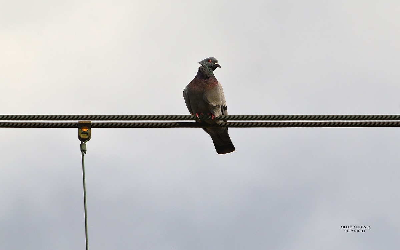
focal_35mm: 459
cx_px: 200
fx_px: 5004
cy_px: 120
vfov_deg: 2.9
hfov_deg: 4.6
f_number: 11
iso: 180
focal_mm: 300
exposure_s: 1/500
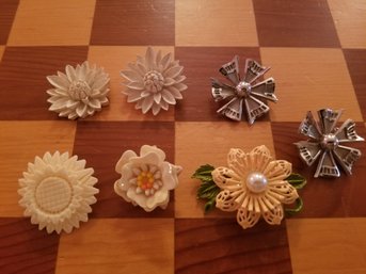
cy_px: 137
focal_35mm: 26
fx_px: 275
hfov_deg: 67.3
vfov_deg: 53.0
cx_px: 183
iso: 250
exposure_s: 1/11
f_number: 1.7
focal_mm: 4.25
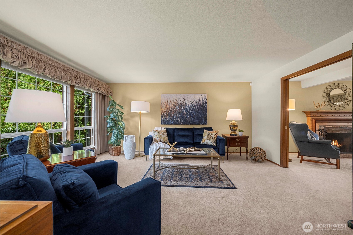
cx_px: 176
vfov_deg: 85.4
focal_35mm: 13
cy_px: 118
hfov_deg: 108.3
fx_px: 127
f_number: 8
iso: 1000
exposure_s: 1/20
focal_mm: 13
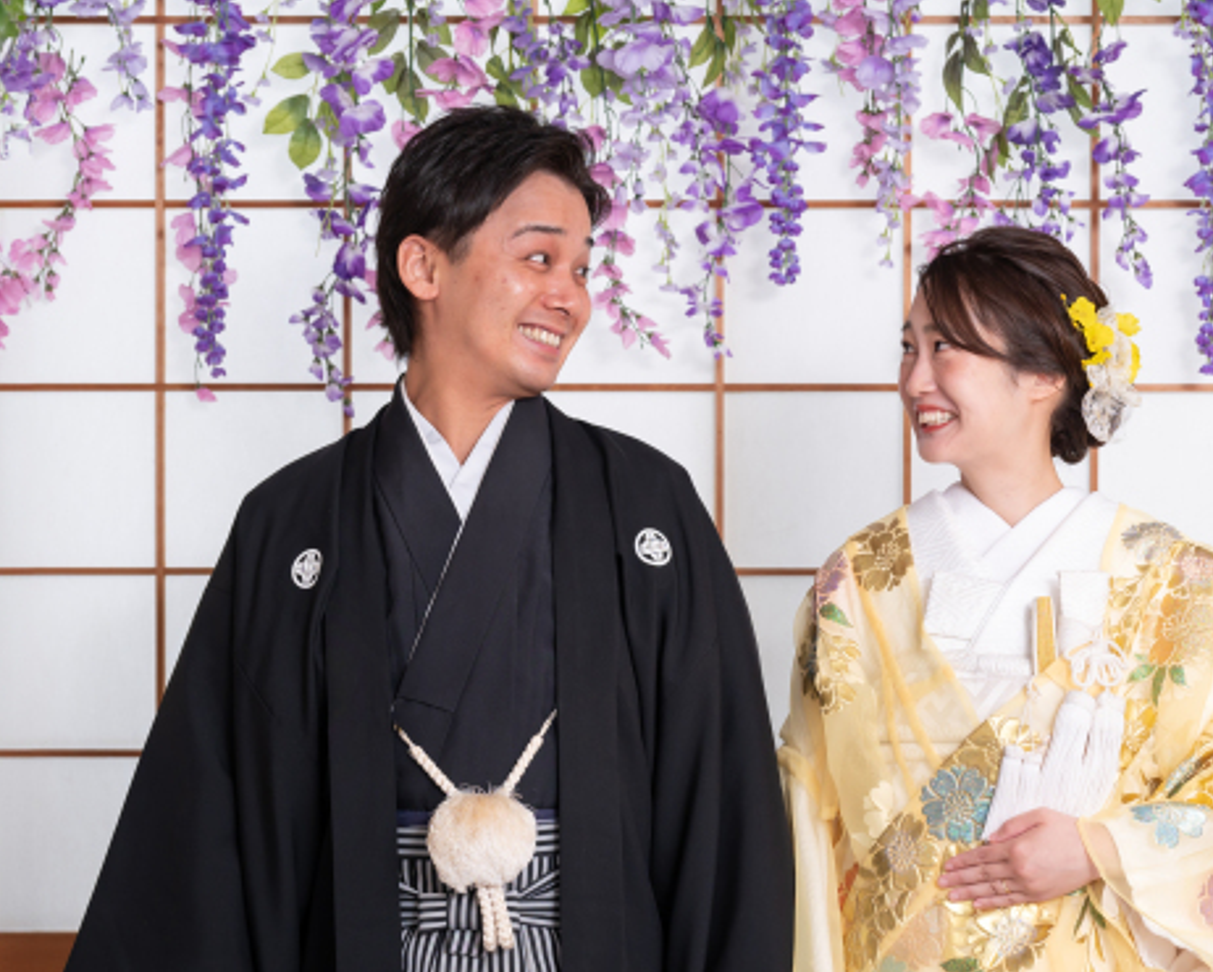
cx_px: 761
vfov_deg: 15.5
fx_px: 3556
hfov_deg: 19.3
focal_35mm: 99
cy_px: 578
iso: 250
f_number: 4
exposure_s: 1/200
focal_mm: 61
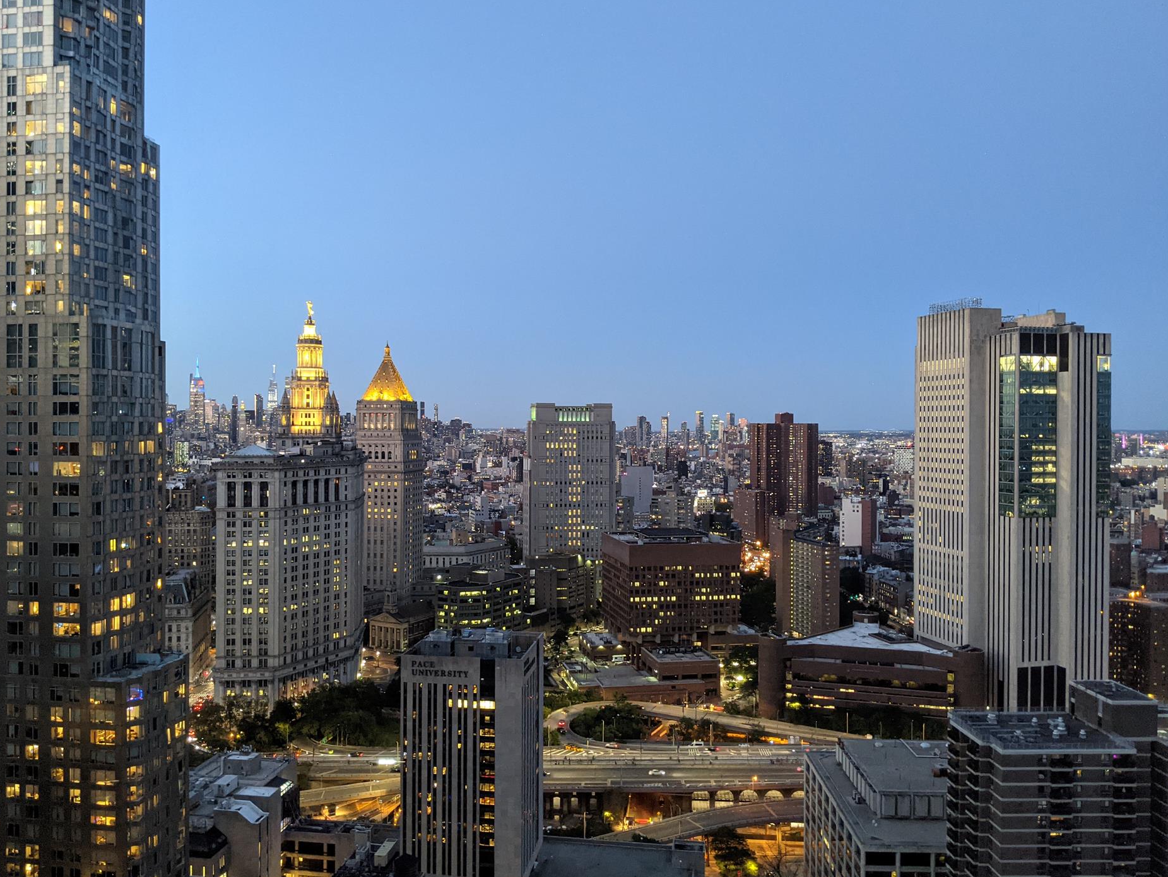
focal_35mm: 28
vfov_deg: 49.8
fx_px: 945
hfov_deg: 63.4
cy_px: 431
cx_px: 576
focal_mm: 4.44
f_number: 1.8
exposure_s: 1/25.3
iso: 894
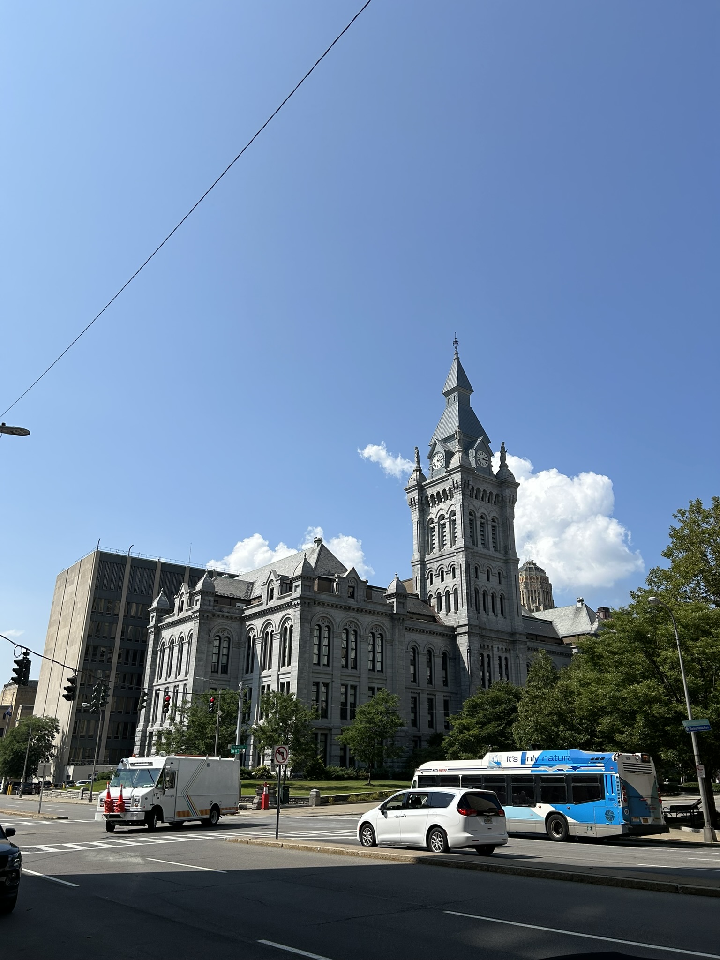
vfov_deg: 67.3
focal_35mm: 26
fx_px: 721
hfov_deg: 53.1
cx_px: 360
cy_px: 480
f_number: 1.5
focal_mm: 5.7
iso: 50
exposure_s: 1/5587
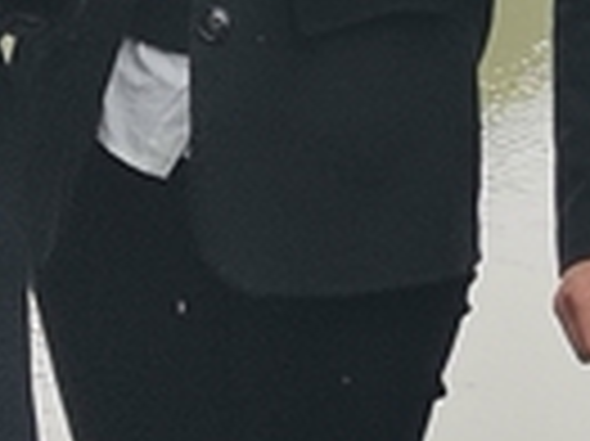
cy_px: -472
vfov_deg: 5.7
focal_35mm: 255
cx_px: 1248
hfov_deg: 7.4
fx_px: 4342
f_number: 1.8
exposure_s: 1/333
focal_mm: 4.75
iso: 50
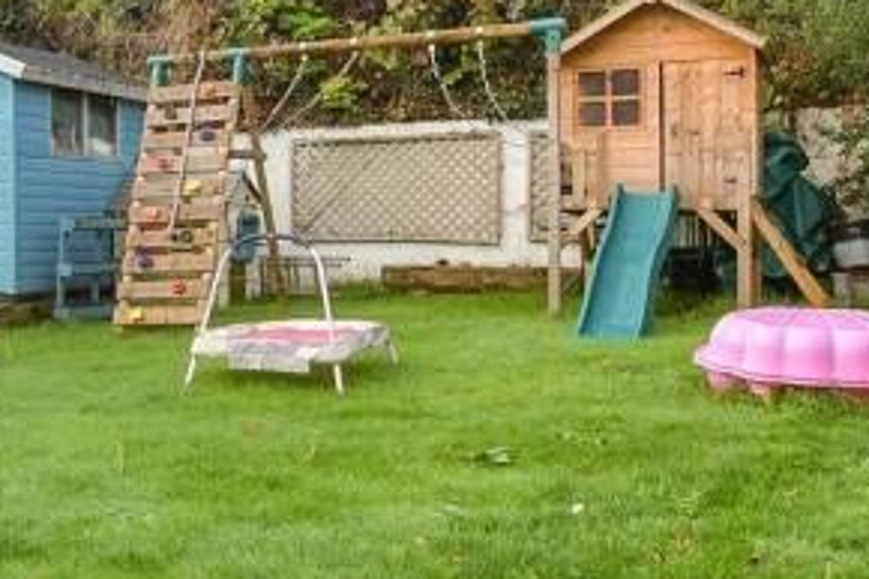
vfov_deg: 25.5
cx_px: 3
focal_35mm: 53
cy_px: 244
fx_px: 1279
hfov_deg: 34.2
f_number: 8
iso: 160
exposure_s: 1/60
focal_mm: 10
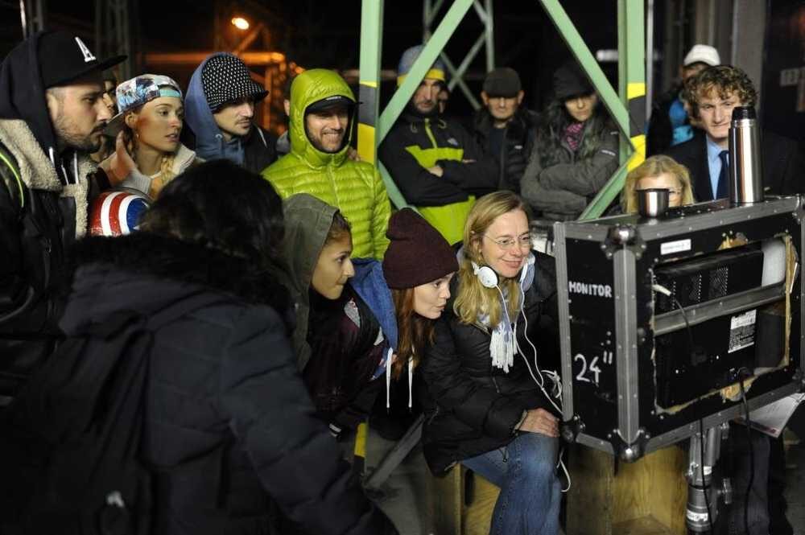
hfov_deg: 54.5
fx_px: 782
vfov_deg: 37.8
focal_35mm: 35
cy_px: 268
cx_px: 402
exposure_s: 1/20
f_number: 2
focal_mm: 35
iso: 1250
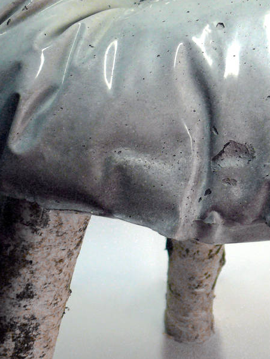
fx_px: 1081
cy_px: 168
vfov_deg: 18.9
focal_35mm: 104
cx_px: 244
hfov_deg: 14.1
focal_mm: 7.4
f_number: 2.8
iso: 100
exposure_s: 1/50
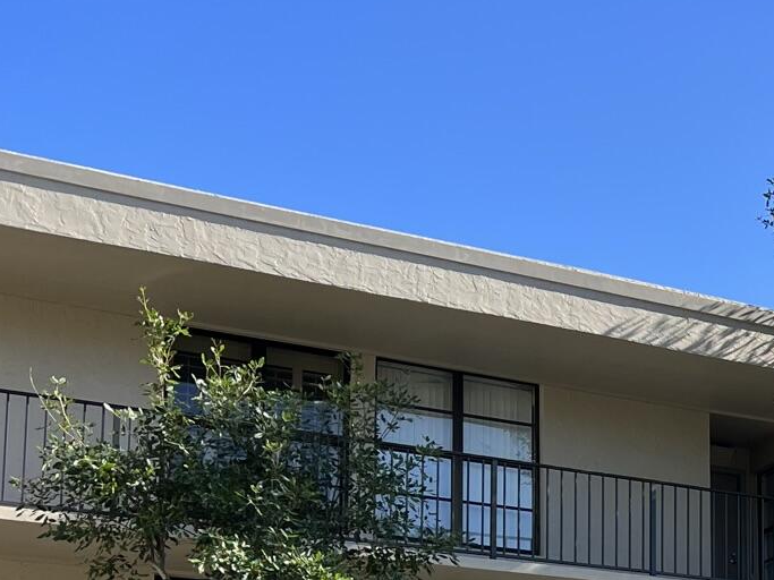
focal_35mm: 78
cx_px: 882
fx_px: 1744
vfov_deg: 17.9
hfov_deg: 23.3
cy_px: 709
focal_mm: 5.7
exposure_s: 1/1972
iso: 50
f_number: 1.5
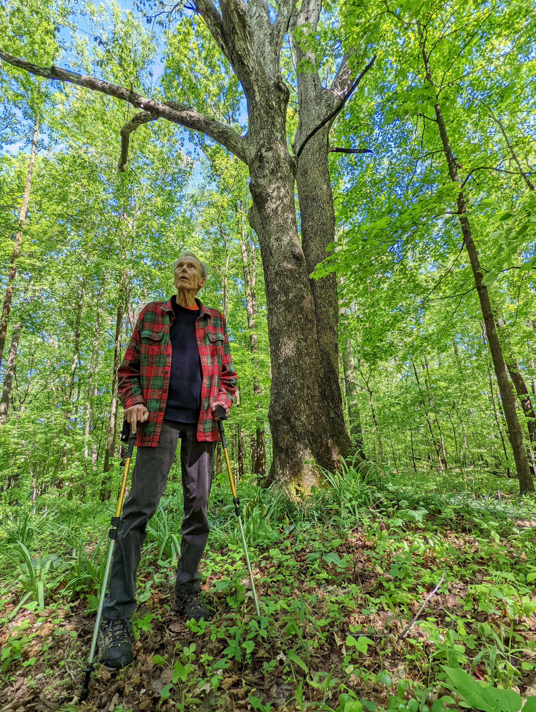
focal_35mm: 16
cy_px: 356
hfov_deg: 78.2
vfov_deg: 94.4
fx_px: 330
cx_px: 268
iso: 49
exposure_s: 1/225
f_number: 2.2
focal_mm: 2.35
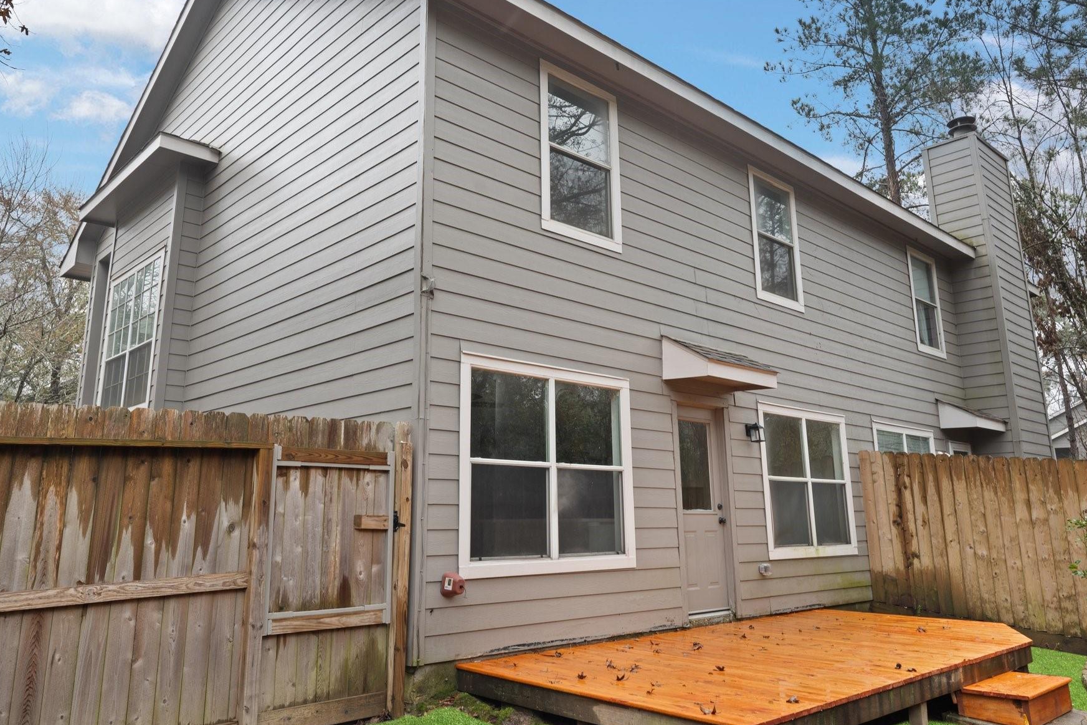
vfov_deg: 47.8
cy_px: 318
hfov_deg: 67.4
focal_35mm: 27
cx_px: 524
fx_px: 815
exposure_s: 1/13
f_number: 9
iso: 320
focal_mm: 23
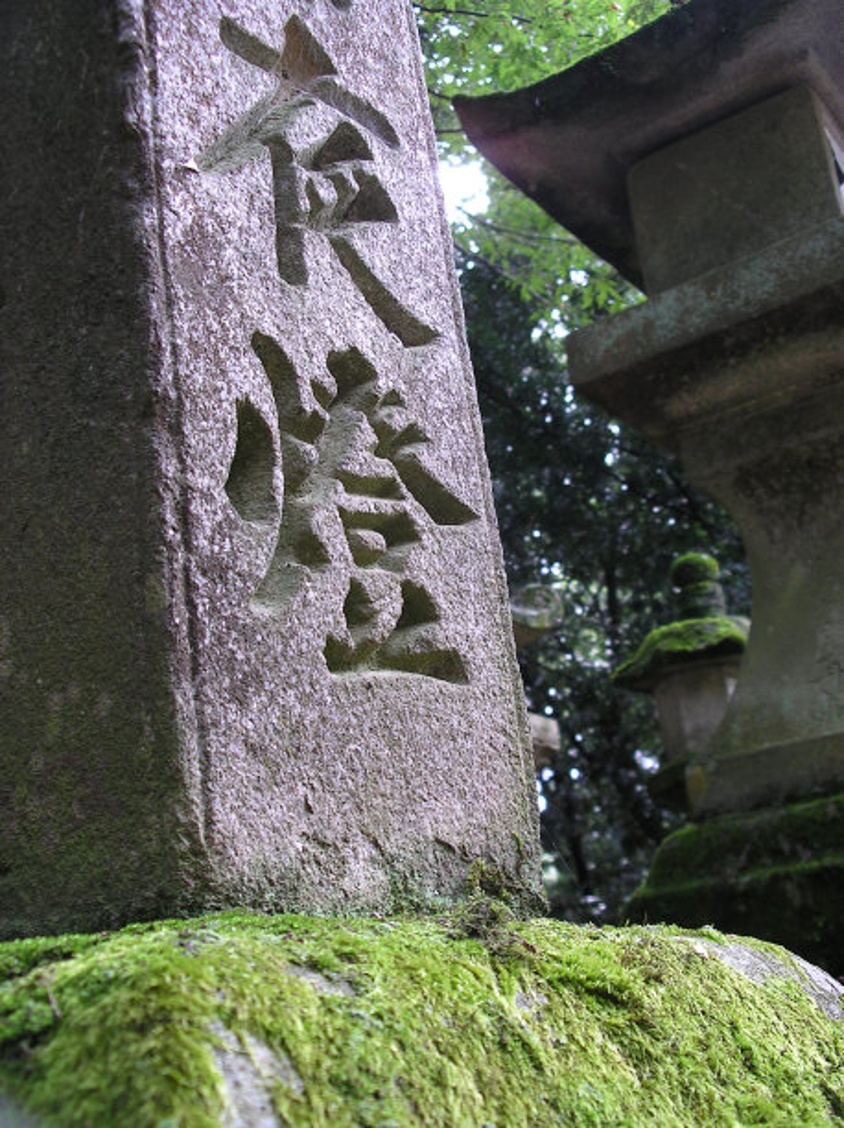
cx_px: 422
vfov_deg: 42.1
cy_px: 564
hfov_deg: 32.1
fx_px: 1465
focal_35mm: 45
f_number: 3
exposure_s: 1/52
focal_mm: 9.3
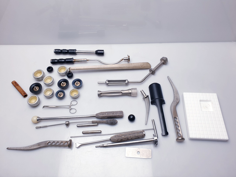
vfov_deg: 53.1
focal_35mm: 26
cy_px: 88
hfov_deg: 67.3
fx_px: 177
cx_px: 118
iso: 50
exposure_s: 1/100
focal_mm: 4.3
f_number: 2.4
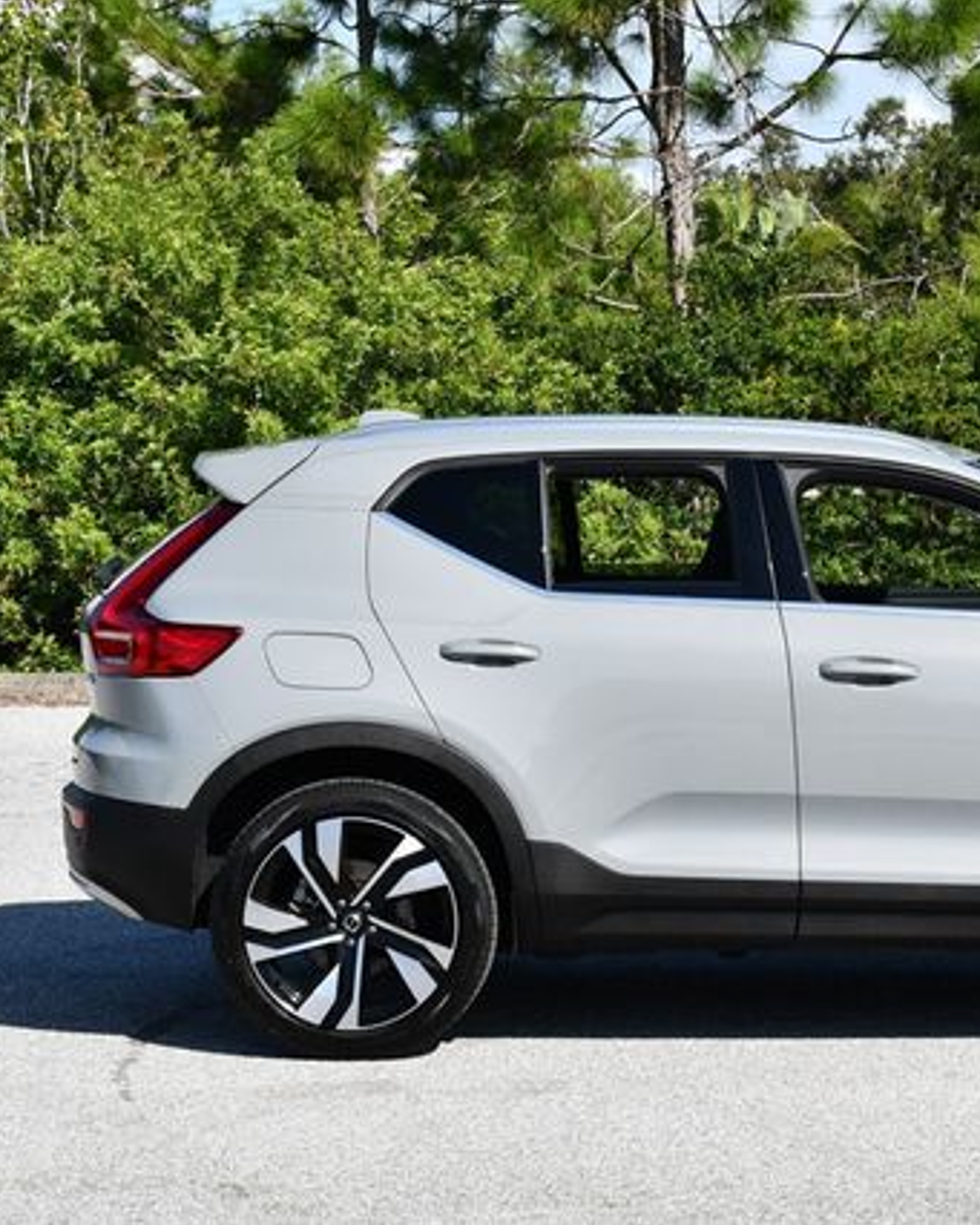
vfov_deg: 20.0
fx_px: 3479
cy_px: 612
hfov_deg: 15.9
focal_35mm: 96
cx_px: 856
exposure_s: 1/250
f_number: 8
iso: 100
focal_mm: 34
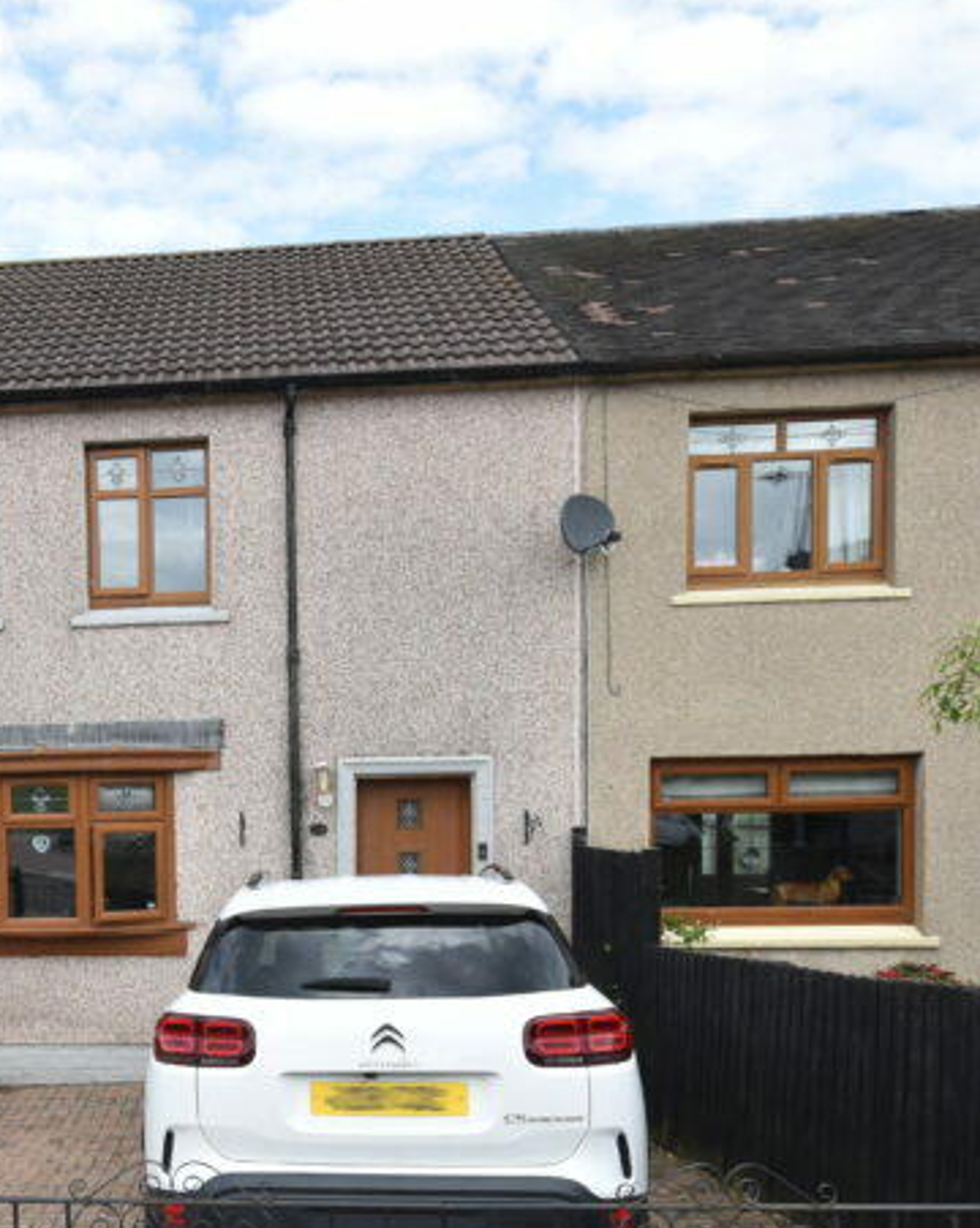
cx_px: 112
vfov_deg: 54.0
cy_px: 867
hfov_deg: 42.3
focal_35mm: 32
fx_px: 1162
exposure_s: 1/250
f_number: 8
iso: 320
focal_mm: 10
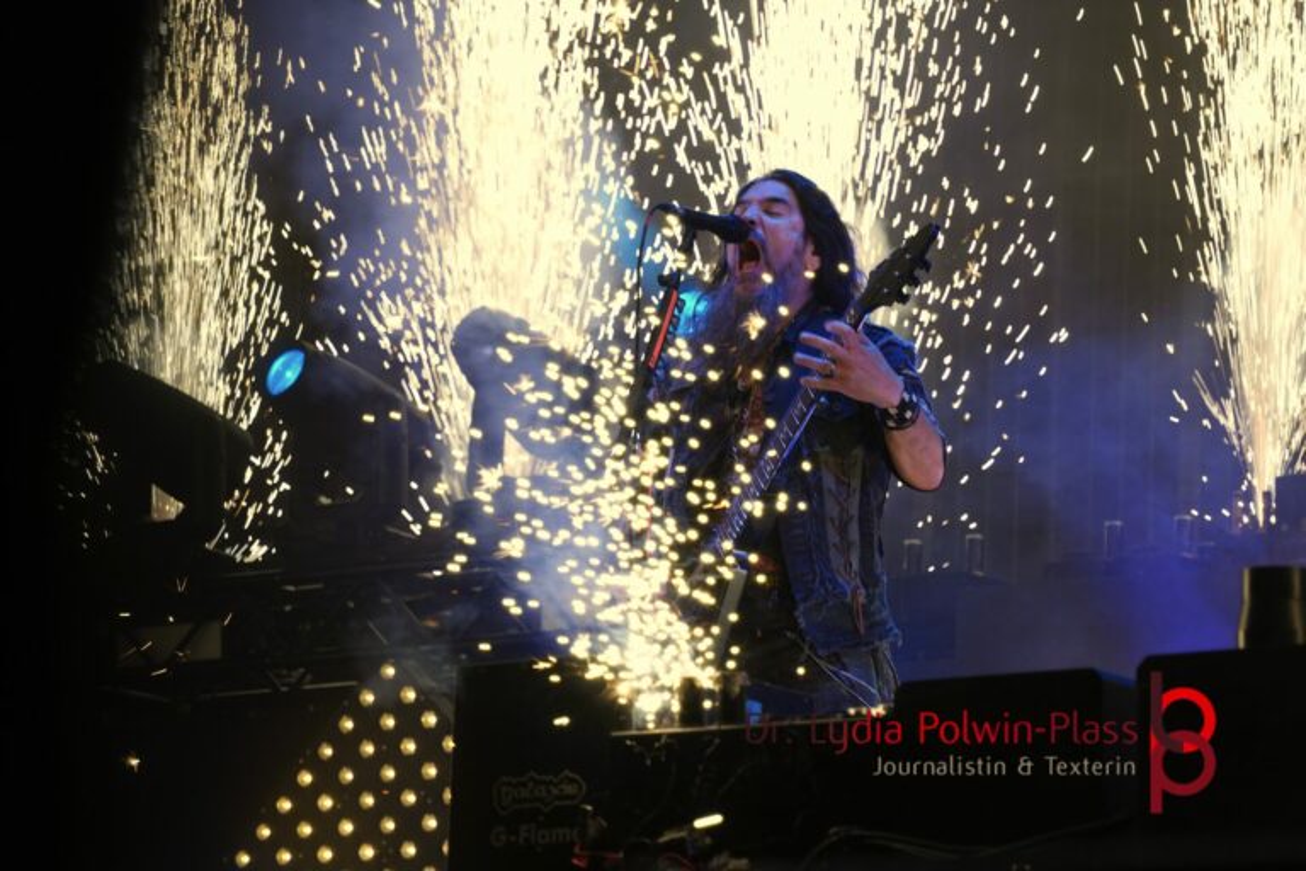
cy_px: 436
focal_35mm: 141
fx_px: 5115
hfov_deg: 14.6
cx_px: 653
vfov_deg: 9.7
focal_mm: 94
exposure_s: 1/160
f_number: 5.6
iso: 400
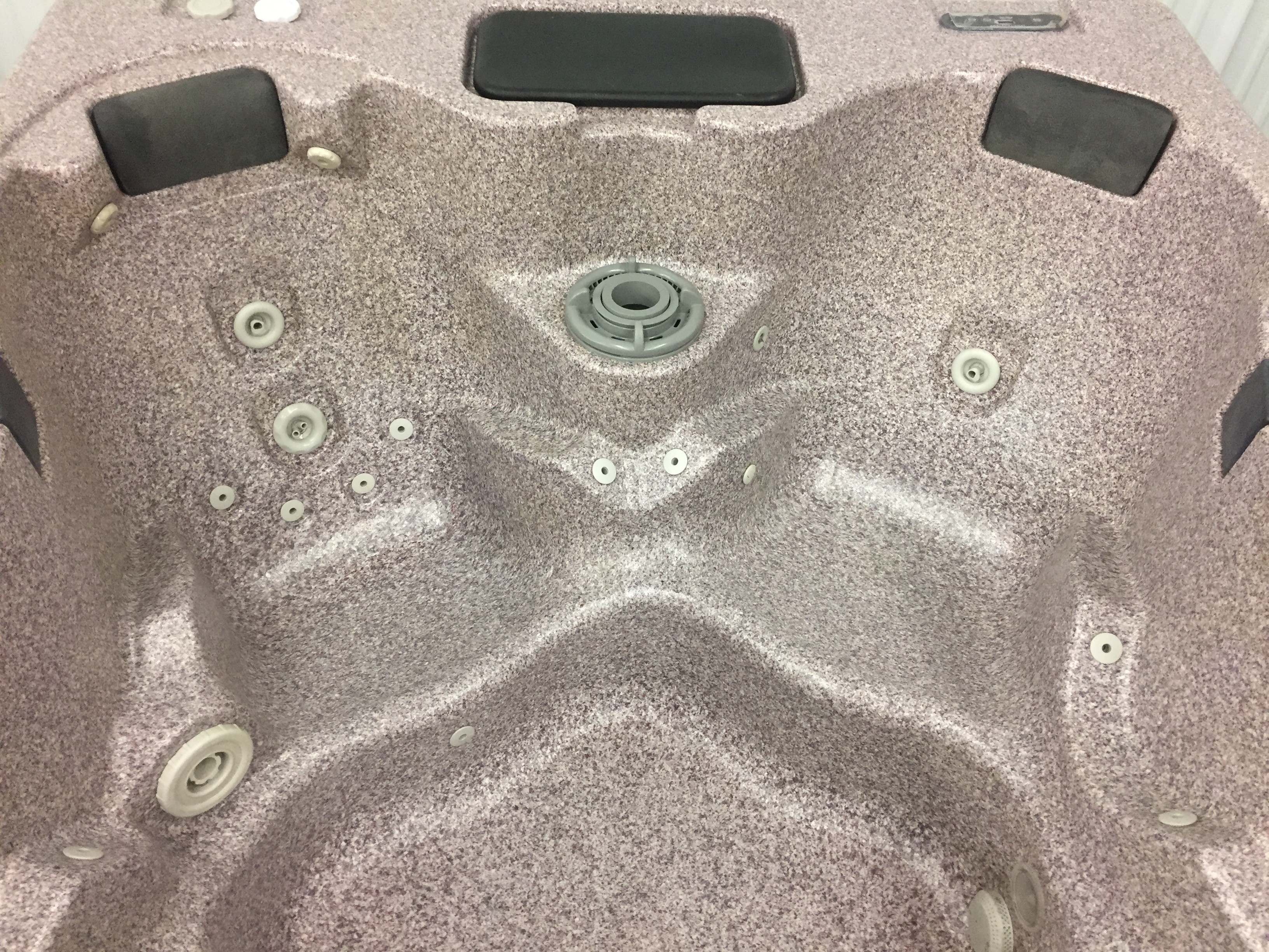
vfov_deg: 48.2
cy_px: 476
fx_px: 1063
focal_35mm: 29
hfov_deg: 61.7
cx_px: 634
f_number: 2.2
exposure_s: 1/30
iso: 160
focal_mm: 4.15
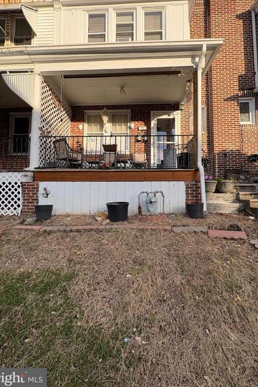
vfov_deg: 100.4
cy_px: 190
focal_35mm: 15
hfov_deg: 77.4
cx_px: 131
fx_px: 161
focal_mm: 2.22
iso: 50
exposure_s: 1/561
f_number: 2.2
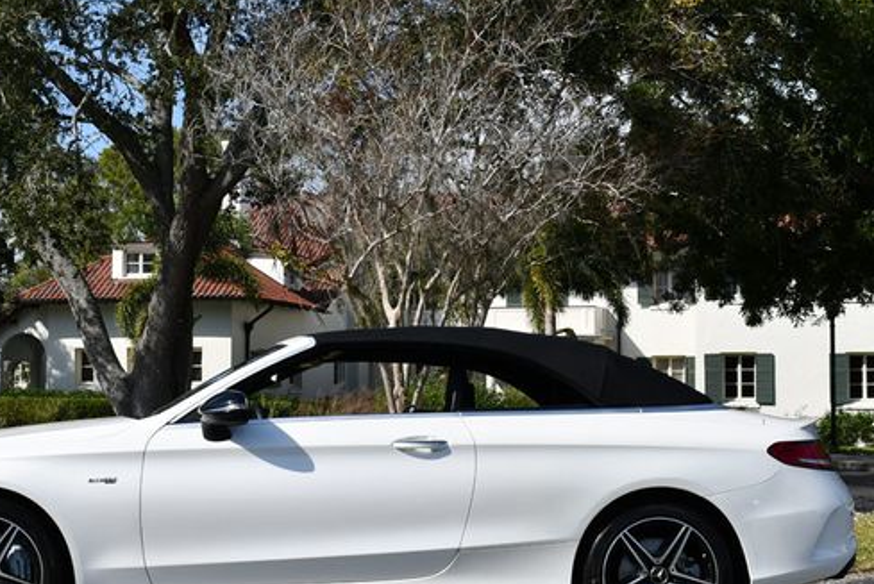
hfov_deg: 29.5
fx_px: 1652
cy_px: 338
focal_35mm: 68
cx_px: 345
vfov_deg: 20.0
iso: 100
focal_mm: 26
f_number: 9
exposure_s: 1/320
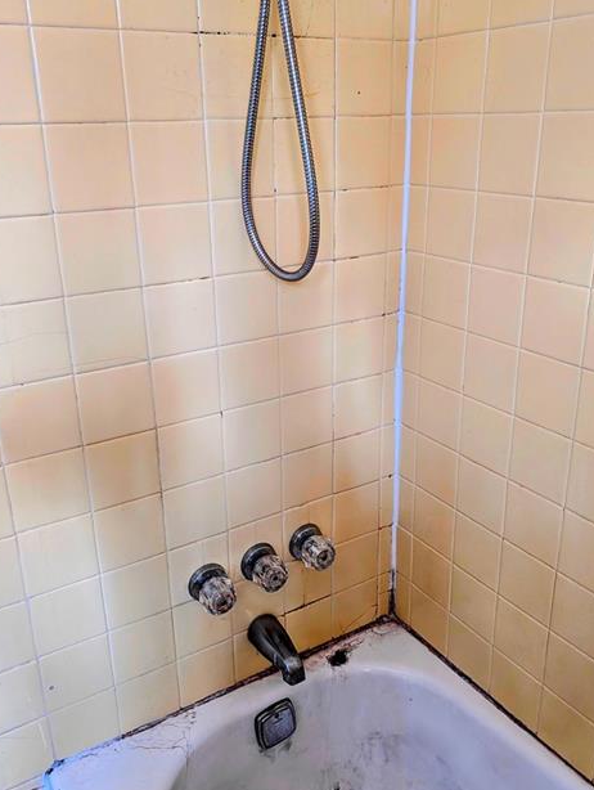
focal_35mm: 30
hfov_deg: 46.9
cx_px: 291
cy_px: 367
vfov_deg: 59.8
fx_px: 685
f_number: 1.68
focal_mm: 6.9
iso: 951
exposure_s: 1/217
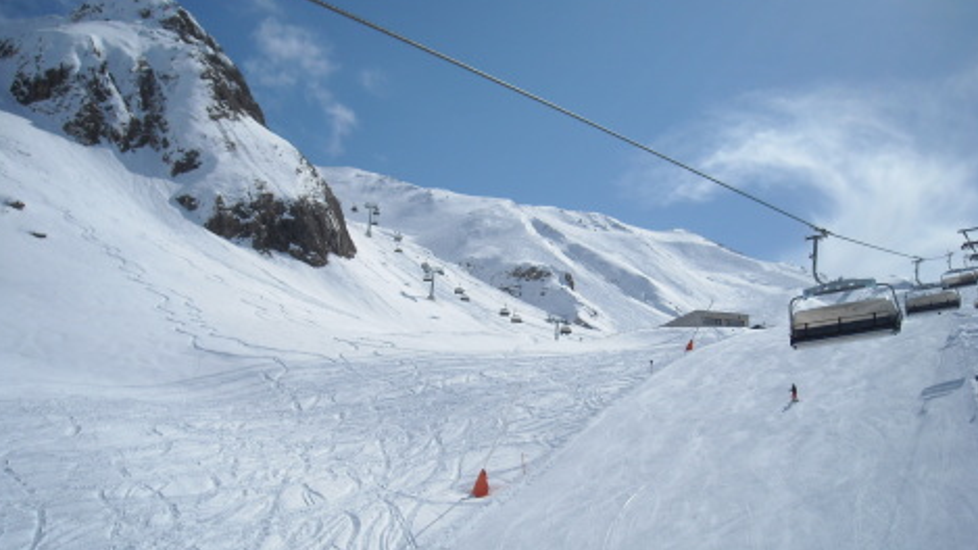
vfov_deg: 30.4
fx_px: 1012
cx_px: 488
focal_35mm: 39
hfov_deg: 51.6
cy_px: 327
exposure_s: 1/1000
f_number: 5.6
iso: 64
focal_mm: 5.7
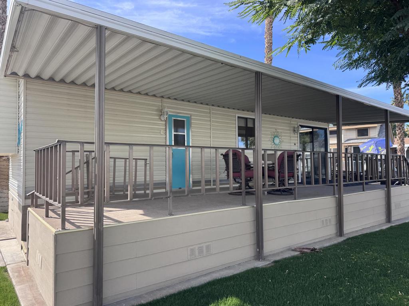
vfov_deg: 56.8
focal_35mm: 24
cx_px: 204
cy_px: 153
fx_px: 284
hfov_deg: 71.6
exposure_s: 1/1637
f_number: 1.78
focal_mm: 6.76
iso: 80
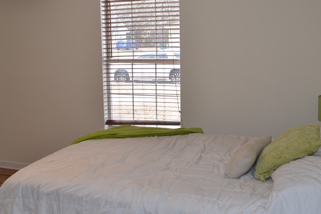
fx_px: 374
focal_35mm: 42
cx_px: 168
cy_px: 94
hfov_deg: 46.4
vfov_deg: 31.8
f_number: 4
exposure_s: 1/125
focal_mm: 18
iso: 400
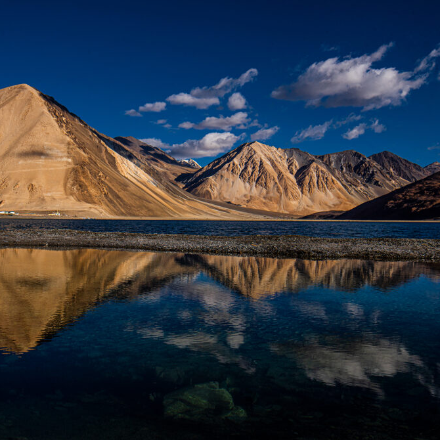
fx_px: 561
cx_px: 135
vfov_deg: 42.8
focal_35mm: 39
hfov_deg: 42.1
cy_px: 219
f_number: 14
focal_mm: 30
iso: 64
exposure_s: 1/400
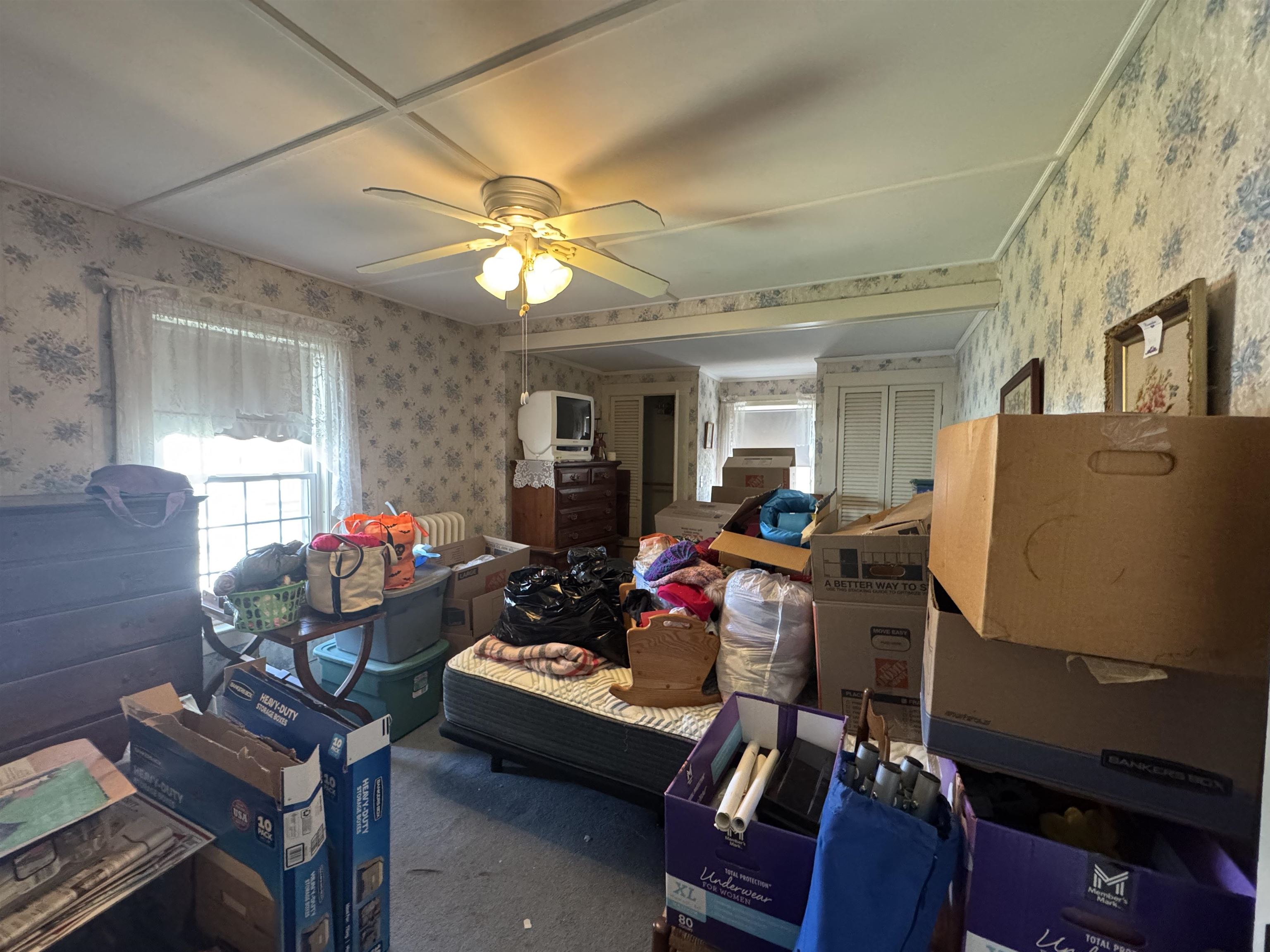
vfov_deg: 85.7
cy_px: 476
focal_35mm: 14
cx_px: 635
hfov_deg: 102.1
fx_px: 514
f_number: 2.2
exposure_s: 1/60
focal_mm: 2.22
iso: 640
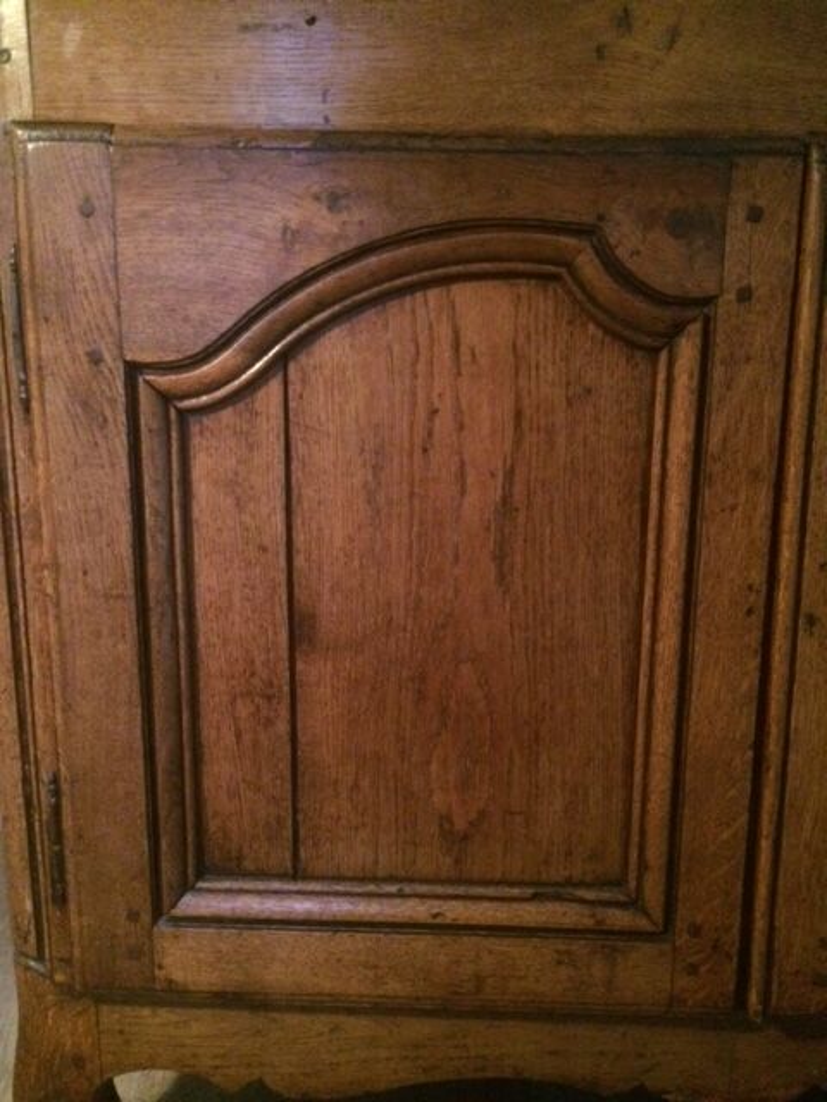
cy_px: 551
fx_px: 924
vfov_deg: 61.7
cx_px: 414
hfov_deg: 48.2
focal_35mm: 29
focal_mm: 4.15
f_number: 2.2
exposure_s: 1/17
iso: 500
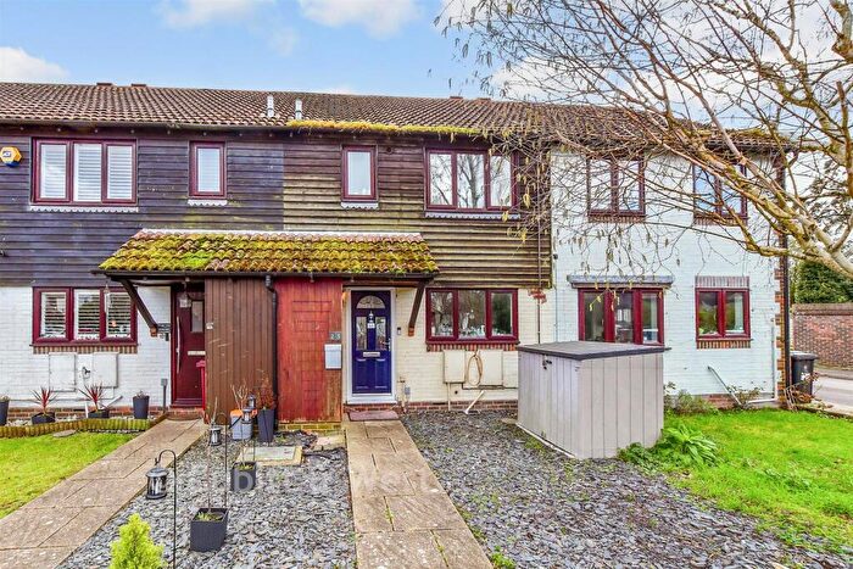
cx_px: 426
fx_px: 355
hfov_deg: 100.4
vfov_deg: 77.4
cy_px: 284
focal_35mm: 15
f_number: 8
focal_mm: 10
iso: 400
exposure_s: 1/250
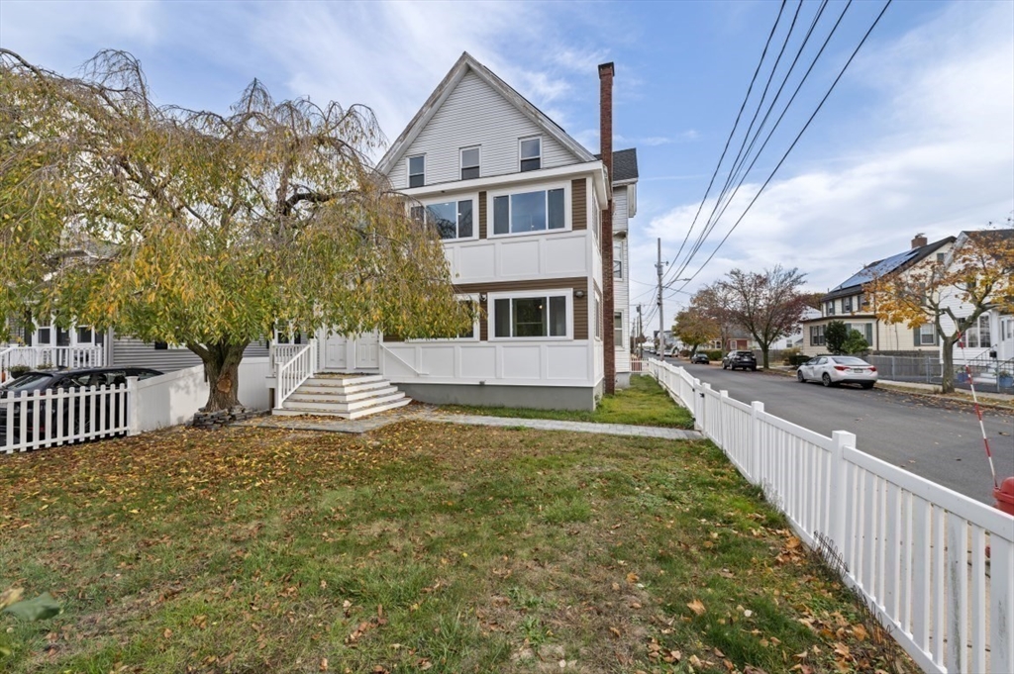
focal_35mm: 14
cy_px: 337
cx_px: 507
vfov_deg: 81.1
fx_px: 394
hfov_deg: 104.3
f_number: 8
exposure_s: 1/160
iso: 100
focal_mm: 14
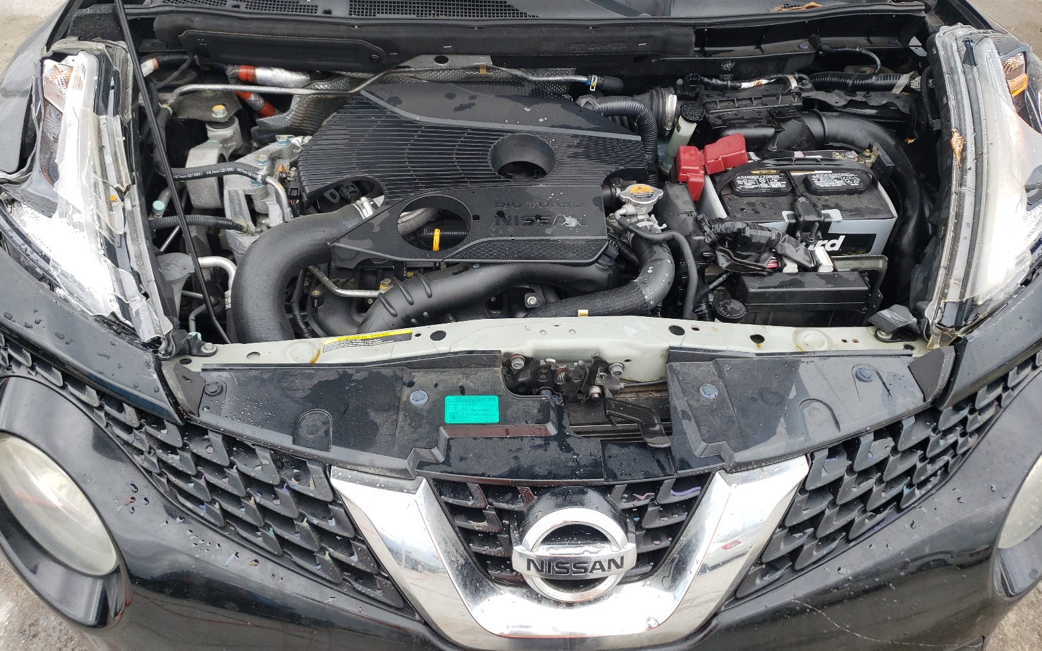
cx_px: 516
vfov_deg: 44.5
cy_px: 314
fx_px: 795
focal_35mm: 28
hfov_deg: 66.5
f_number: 1.5
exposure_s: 1/588
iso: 50
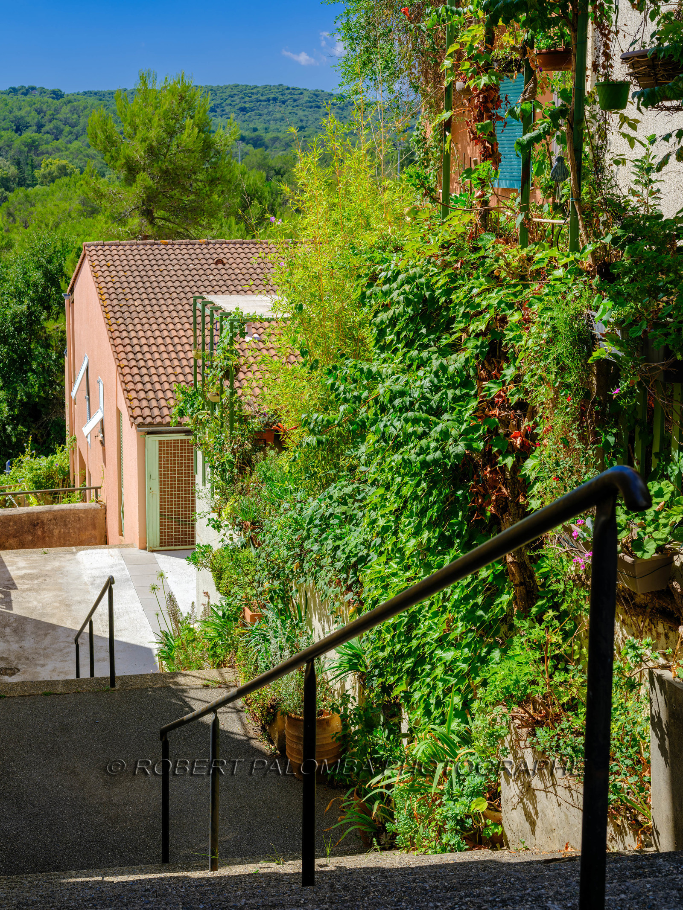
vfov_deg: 38.2
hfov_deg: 29.1
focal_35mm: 50
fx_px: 1315
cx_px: 342
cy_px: 455
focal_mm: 63
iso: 320
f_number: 11
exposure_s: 1/160
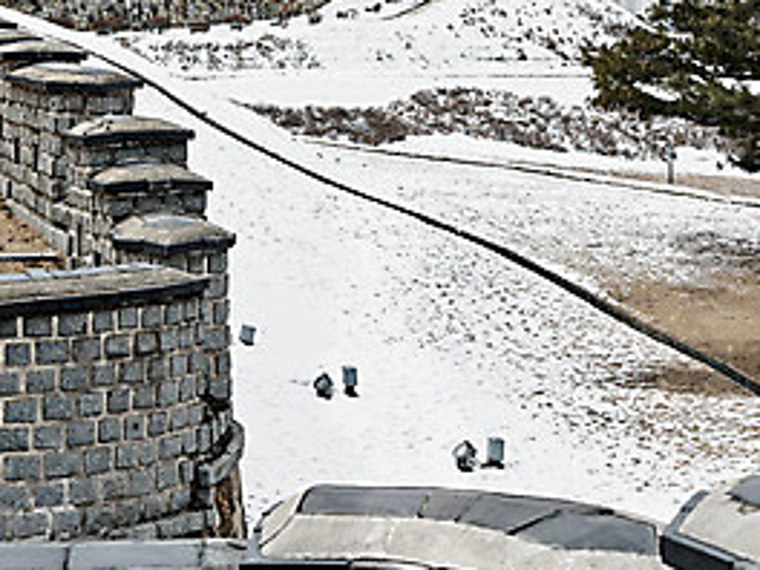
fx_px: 2239
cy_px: 58
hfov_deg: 19.3
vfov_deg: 14.4
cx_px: 379
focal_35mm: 102
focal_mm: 70
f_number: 6.3
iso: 100
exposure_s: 1/640
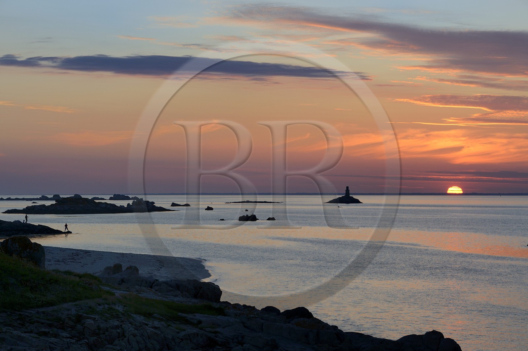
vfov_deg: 12.4
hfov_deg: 18.6
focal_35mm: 110
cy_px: 176
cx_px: 264
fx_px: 1612
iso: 400
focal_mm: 110
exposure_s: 1/160
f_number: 10
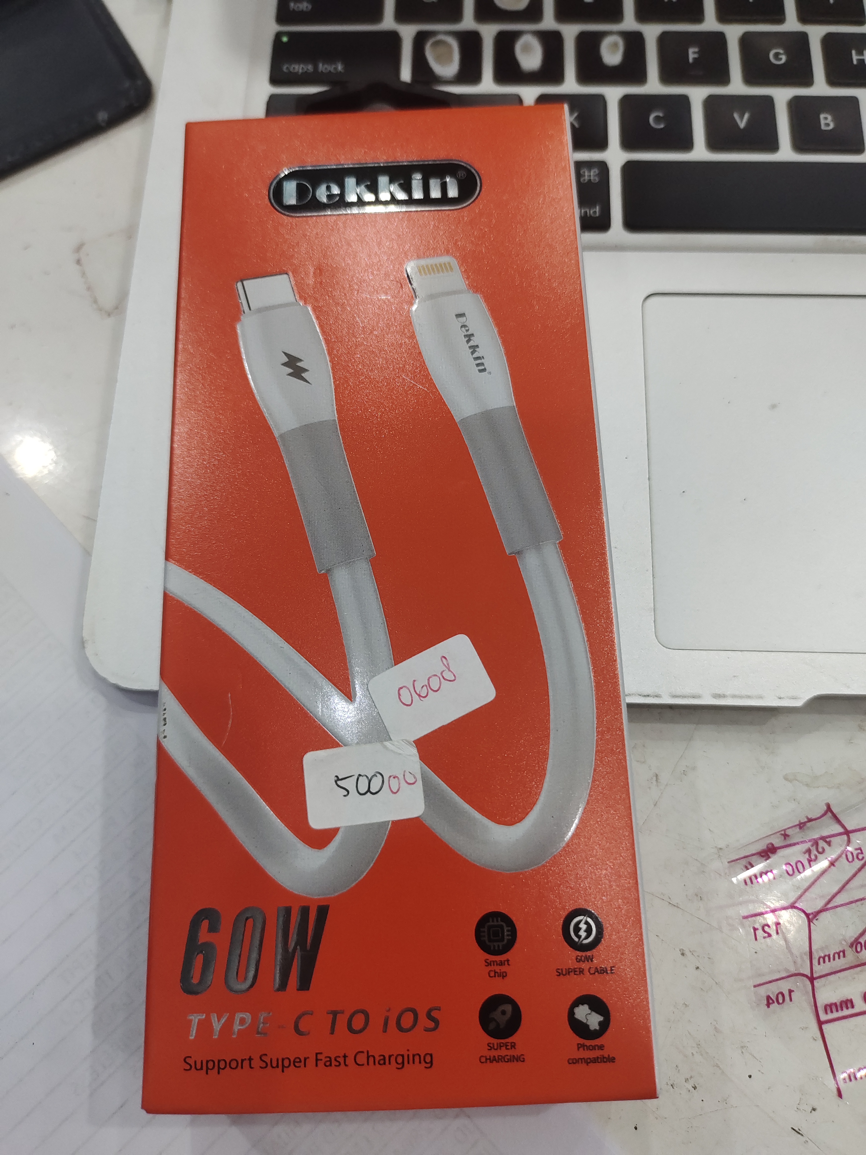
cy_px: 578
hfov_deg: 54.9
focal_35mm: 25
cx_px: 433
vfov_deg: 69.4
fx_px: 834
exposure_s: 1/100
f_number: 1.89
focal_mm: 5.42
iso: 429
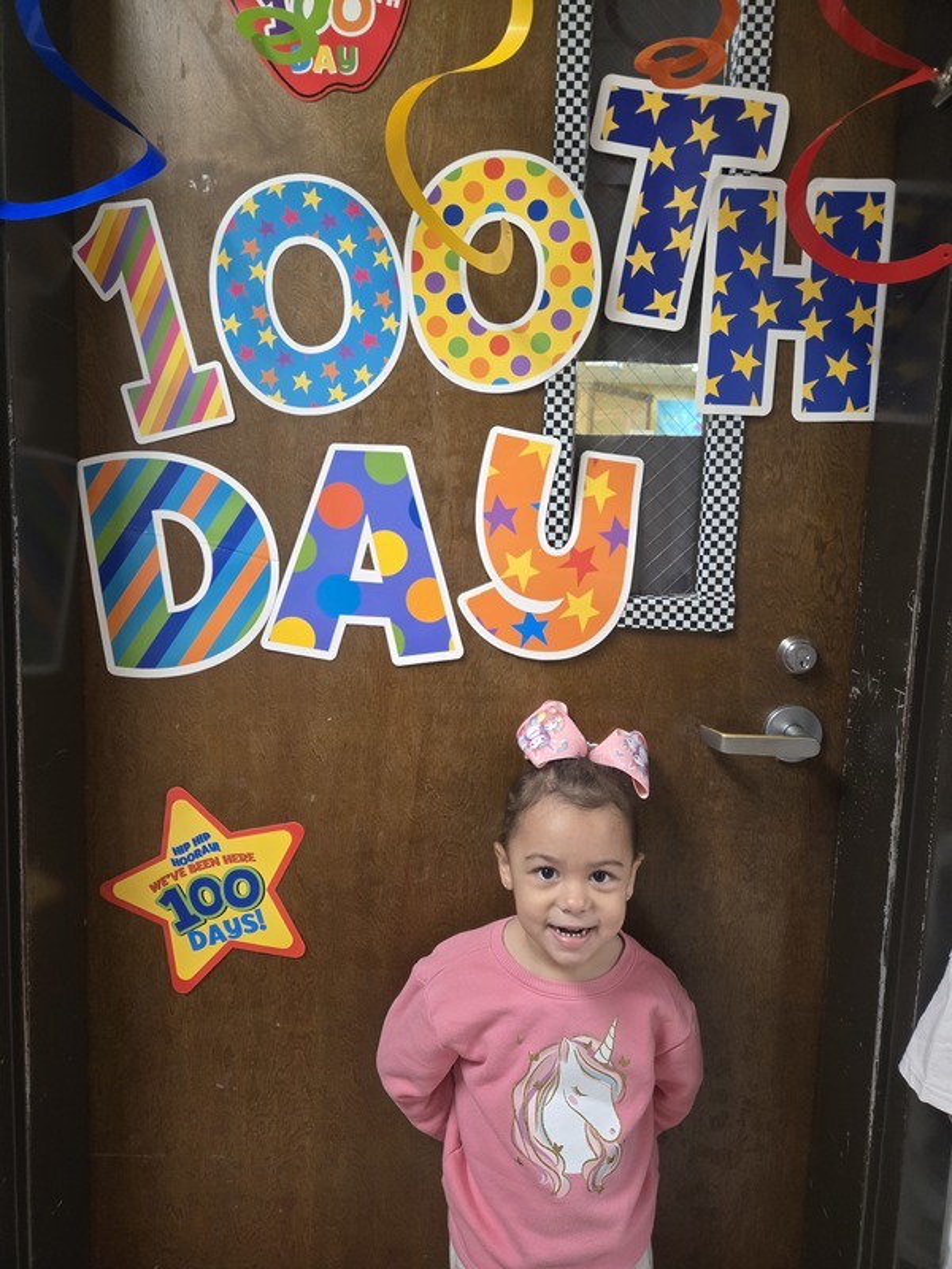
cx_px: 476
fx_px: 843
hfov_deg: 58.9
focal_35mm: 23
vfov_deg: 73.9
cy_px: 634
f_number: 1.8
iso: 640
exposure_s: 1/120
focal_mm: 5.4
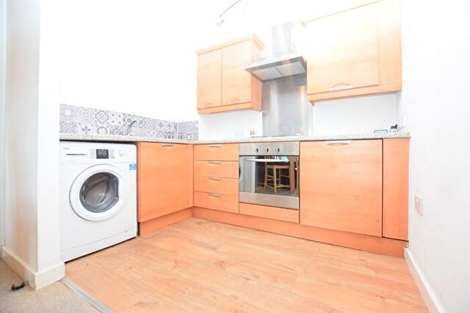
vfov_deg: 77.3
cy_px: 156
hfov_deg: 100.4
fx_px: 196
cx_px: 235
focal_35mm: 15
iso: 800
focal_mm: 10
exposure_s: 1/80
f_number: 4.5
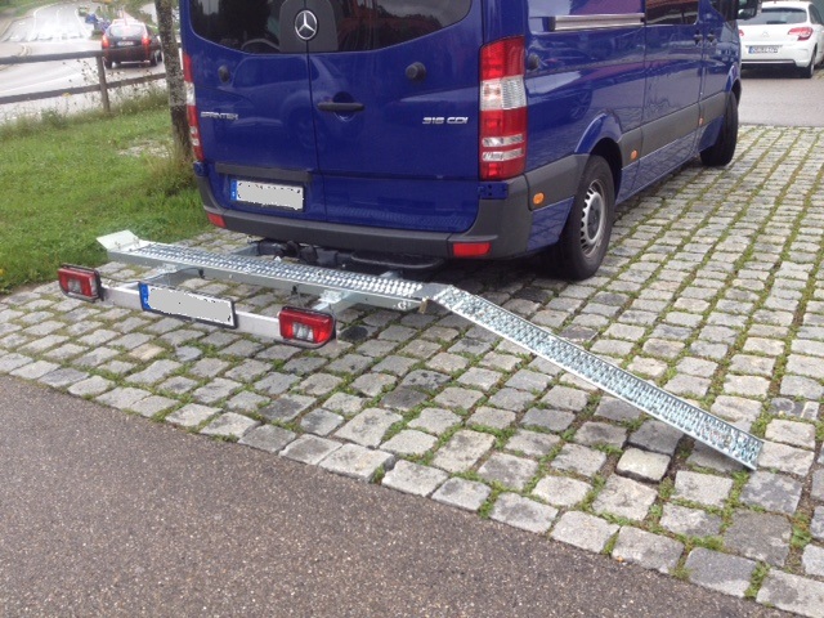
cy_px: 309
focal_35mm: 35
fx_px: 833
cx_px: 412
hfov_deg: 52.6
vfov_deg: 40.7
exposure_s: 1/133
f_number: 2.4
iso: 50
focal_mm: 4.28
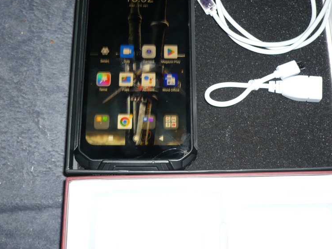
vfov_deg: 30.7
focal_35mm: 47
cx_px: 185
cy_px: 90
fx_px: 451
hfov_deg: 40.4
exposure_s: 1/30
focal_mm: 5.8
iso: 100
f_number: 2.8
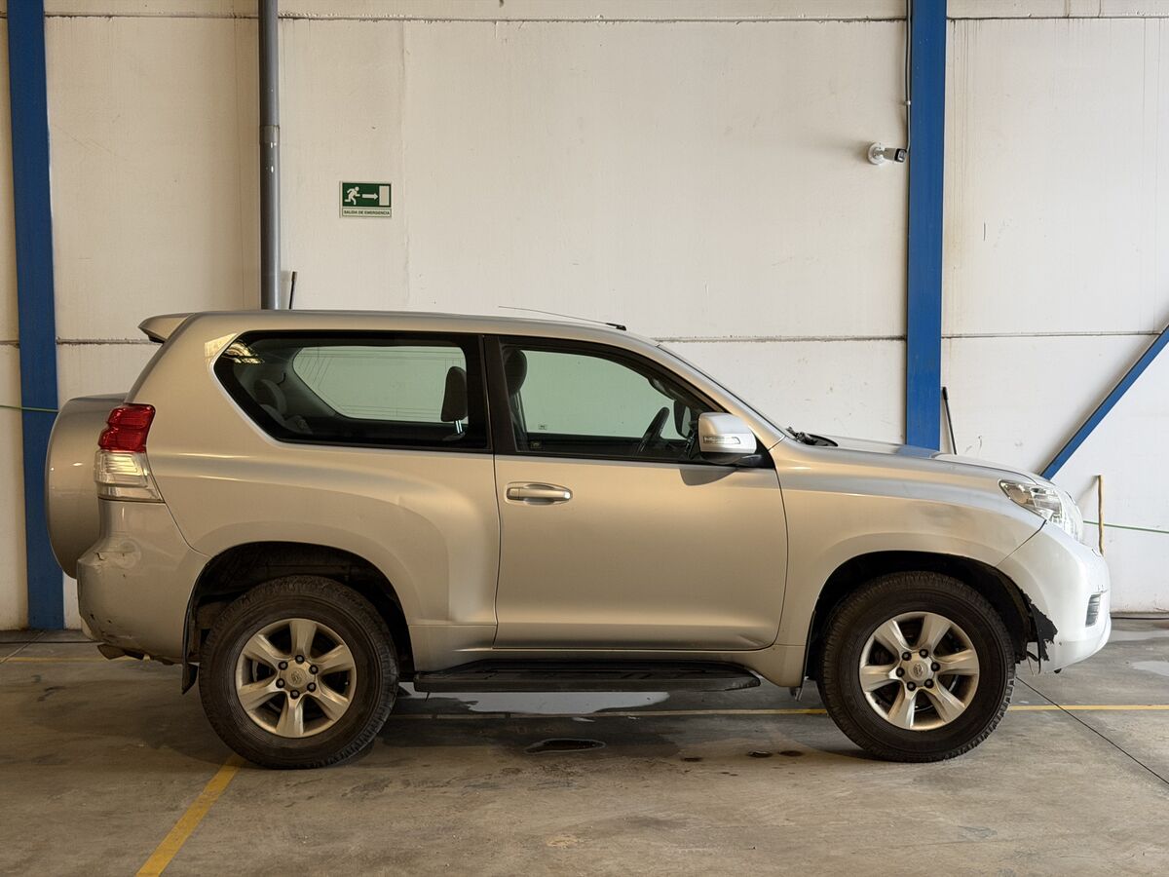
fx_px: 1621
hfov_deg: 39.7
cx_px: 584
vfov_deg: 30.3
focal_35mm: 48
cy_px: 438
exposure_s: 1/50
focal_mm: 6.76
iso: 250
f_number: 1.78
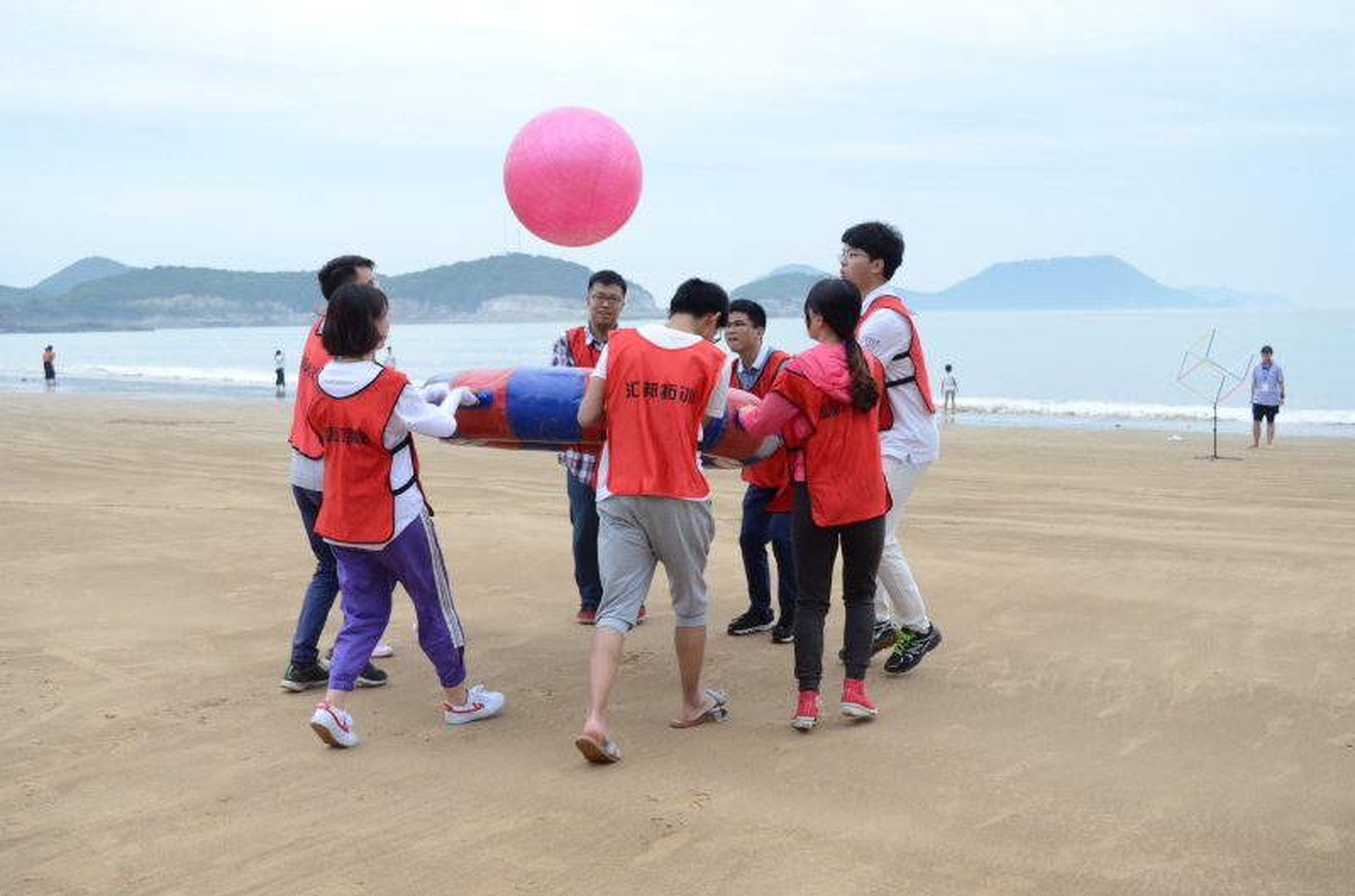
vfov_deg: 35.3
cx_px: 678
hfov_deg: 51.4
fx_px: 1408
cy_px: 448
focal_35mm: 38
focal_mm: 25
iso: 1250
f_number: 5.6
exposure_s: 1/4000
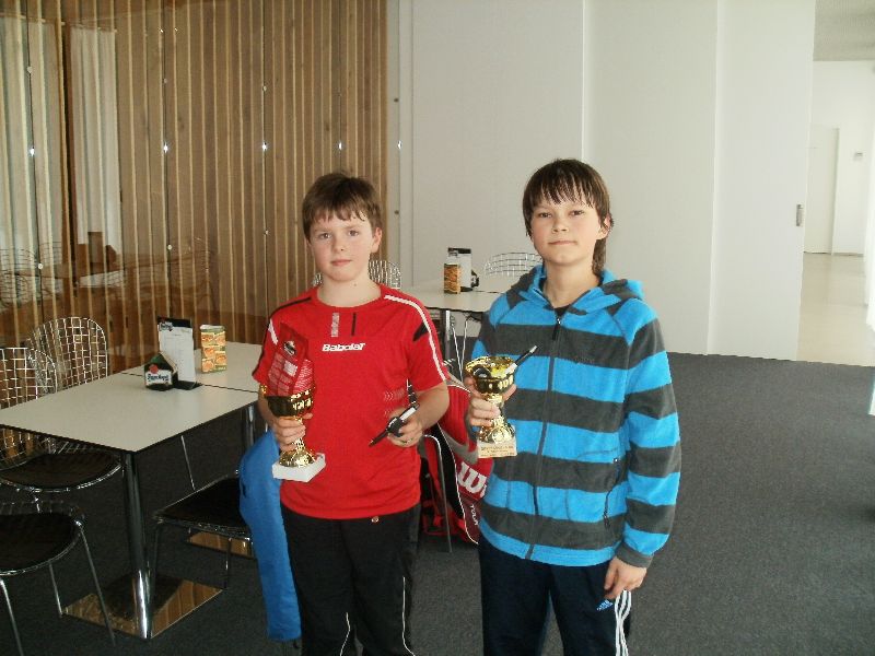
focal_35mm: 36
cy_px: 328
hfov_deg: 51.4
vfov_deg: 39.7
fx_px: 910
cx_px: 438
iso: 200
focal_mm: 6.3
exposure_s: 1/30
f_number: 3.5
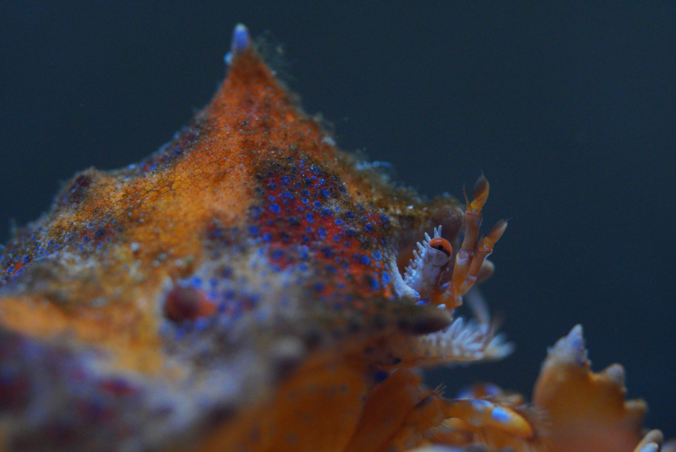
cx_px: 338
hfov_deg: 15.2
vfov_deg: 10.2
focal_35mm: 135
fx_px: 2537
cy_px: 226
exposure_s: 1/100
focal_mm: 90
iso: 4000
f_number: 2.8
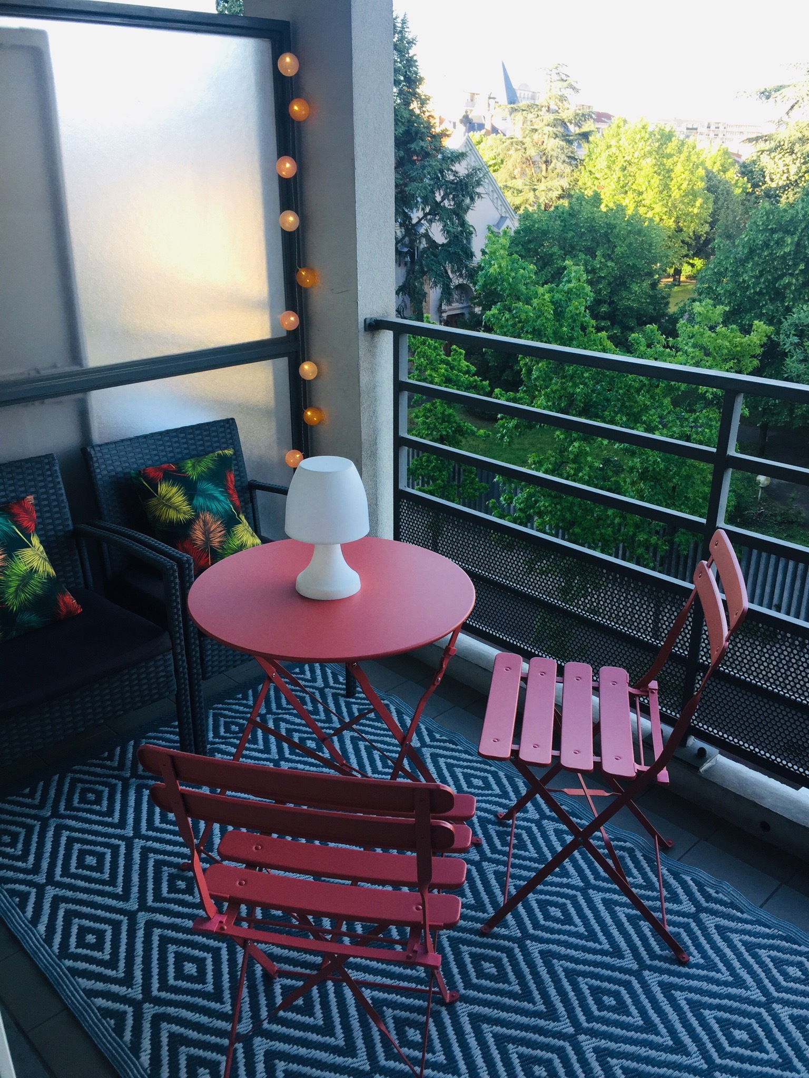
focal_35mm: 29
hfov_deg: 48.2
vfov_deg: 61.7
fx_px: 904
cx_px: 404
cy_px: 539
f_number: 2.2
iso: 32
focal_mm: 4.15
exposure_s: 1/110
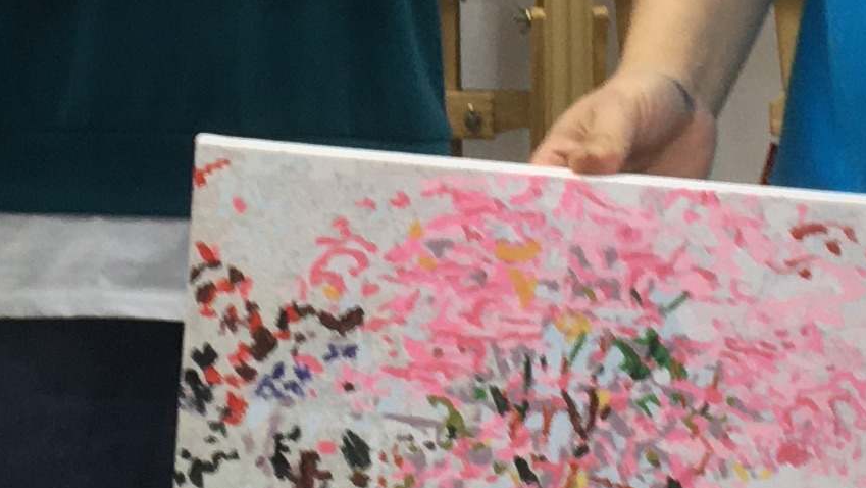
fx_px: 3445
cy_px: 5
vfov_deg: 8.1
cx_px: 192
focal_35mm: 150
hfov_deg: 14.3
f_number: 2.2
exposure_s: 1/33
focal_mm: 4.15
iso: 64
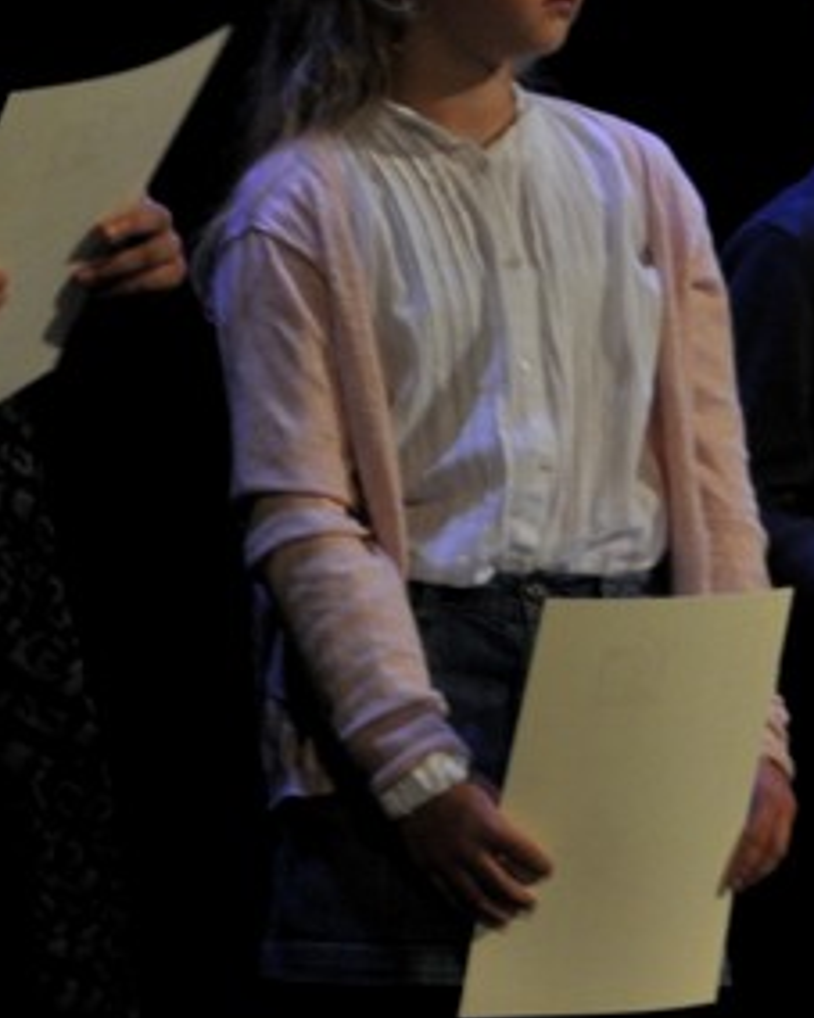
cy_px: 197
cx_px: 1330
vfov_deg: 6.7
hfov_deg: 5.3
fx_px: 8647
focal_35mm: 287
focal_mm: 58
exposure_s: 1/40
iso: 500
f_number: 5
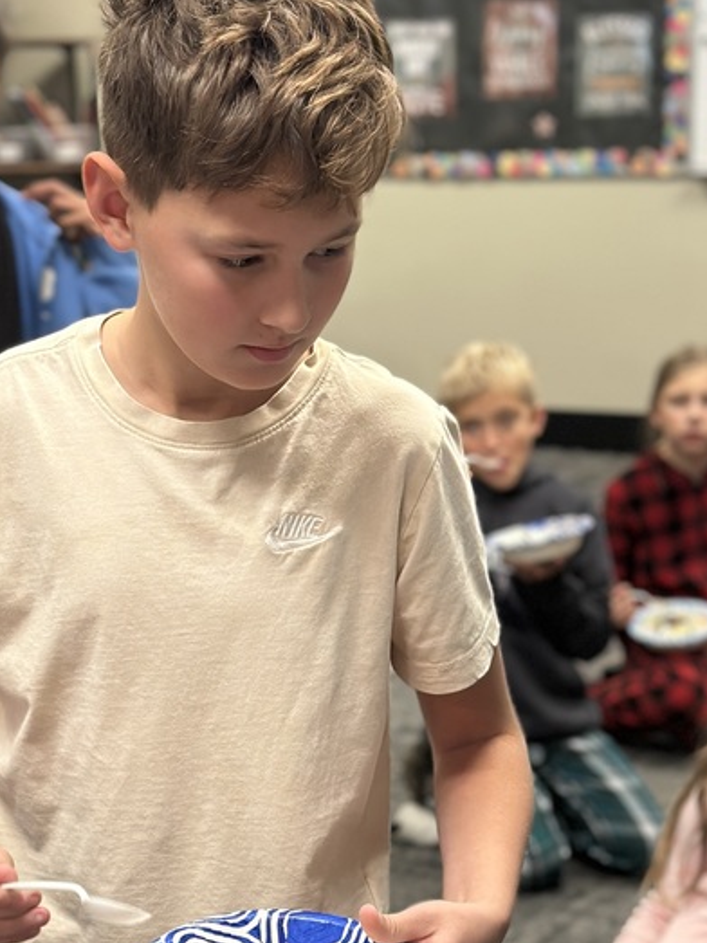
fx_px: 2561
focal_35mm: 94
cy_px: 833
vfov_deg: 20.5
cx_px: 303
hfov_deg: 15.7
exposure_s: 1/60
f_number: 1.78
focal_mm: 6.86
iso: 160
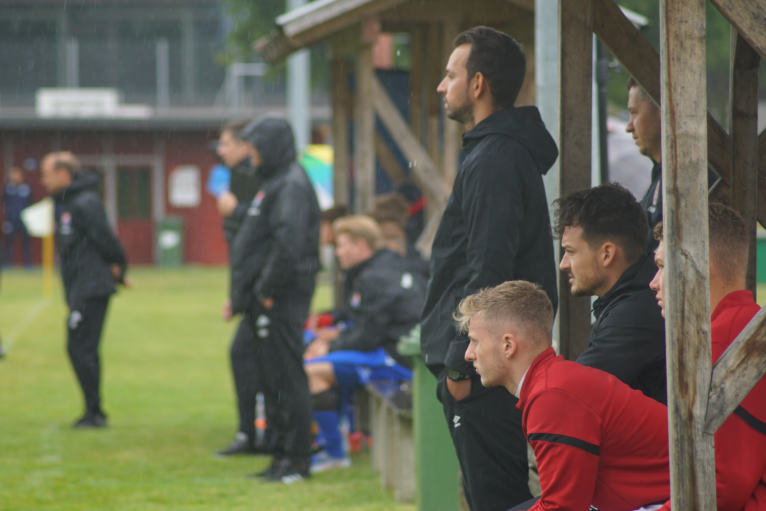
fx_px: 4787
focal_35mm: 225
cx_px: 383
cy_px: 256
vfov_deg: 6.1
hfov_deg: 9.1
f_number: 4.5
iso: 200
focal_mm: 150
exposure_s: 1/250
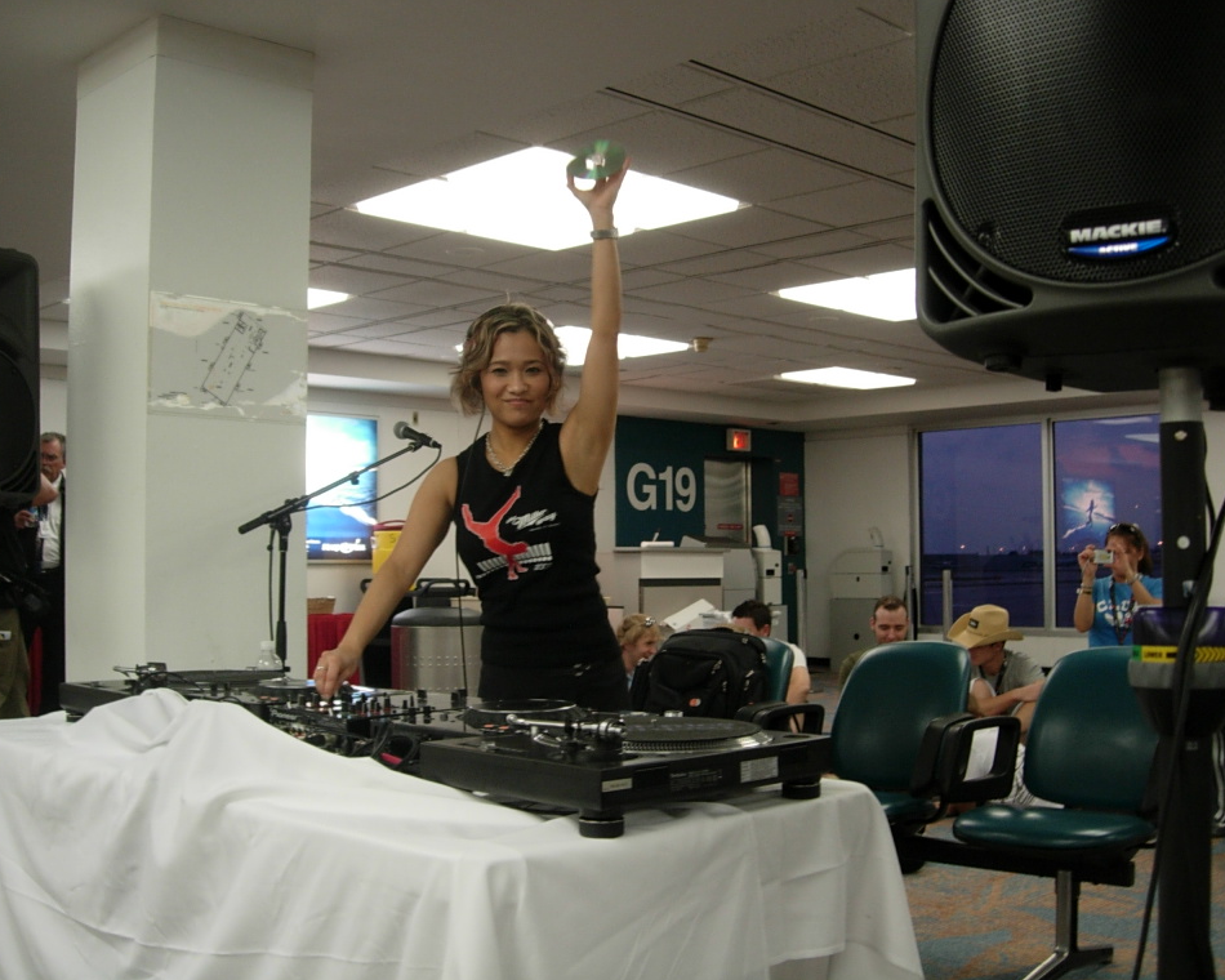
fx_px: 1450
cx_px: 641
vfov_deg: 37.3
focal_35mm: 40
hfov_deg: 45.8
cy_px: 490
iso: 115
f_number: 2.8
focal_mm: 7.8
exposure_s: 1/32
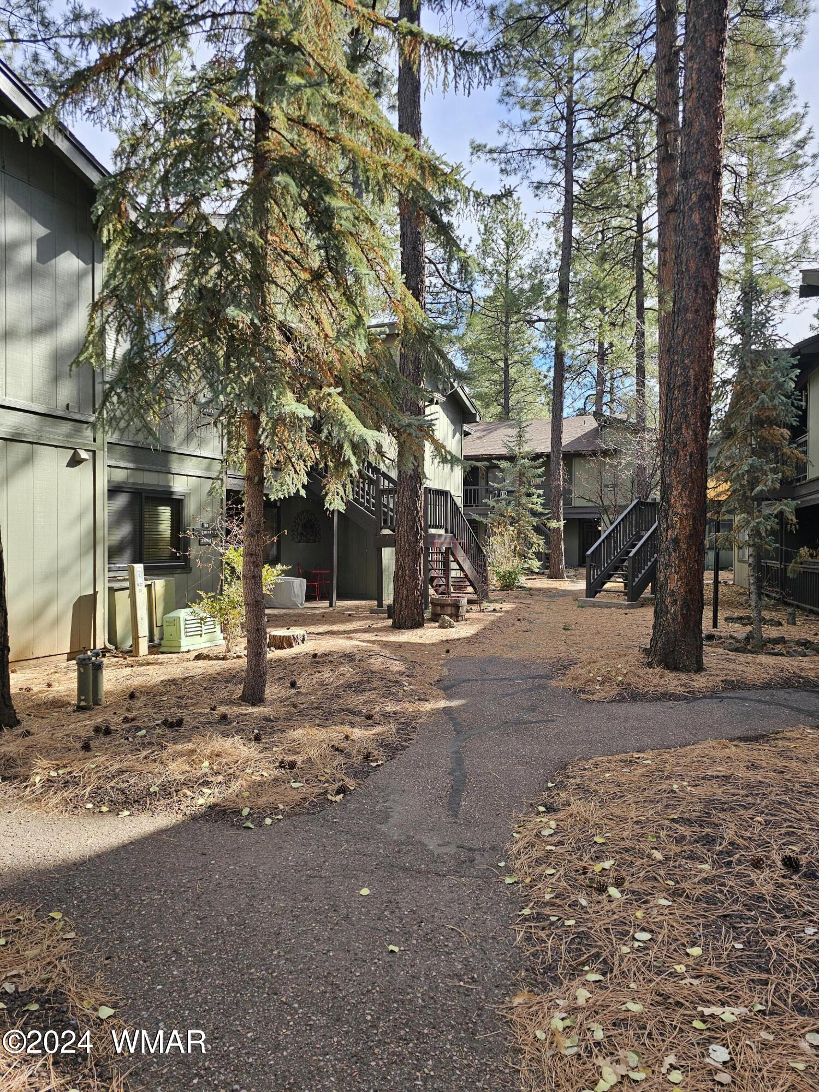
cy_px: 546
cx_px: 410
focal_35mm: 23
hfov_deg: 58.9
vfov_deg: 73.9
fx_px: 726
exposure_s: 1/162
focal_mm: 6.3
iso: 10
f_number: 1.7
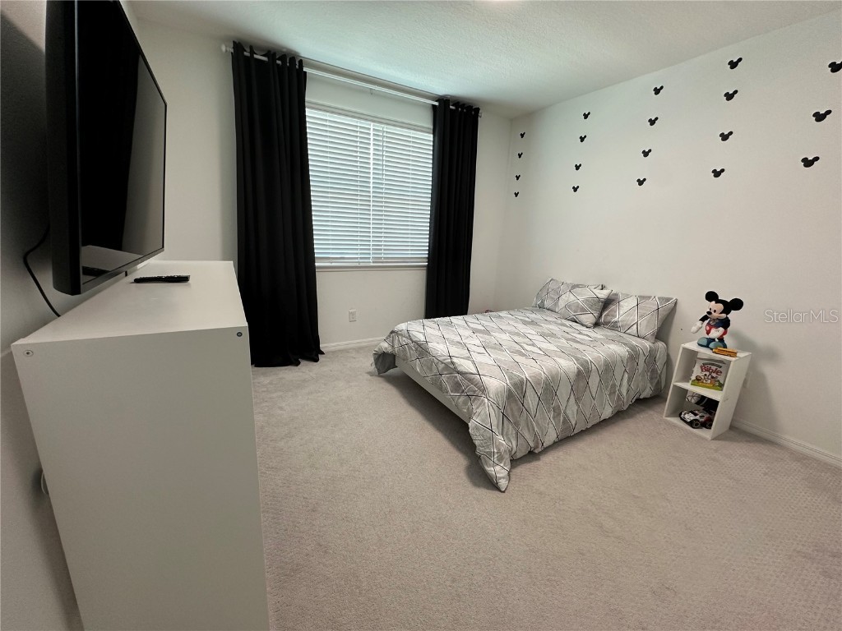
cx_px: 421
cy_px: 316
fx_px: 341
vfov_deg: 85.7
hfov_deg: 102.1
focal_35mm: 14
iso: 160
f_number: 2.2
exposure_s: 1/60
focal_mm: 2.22
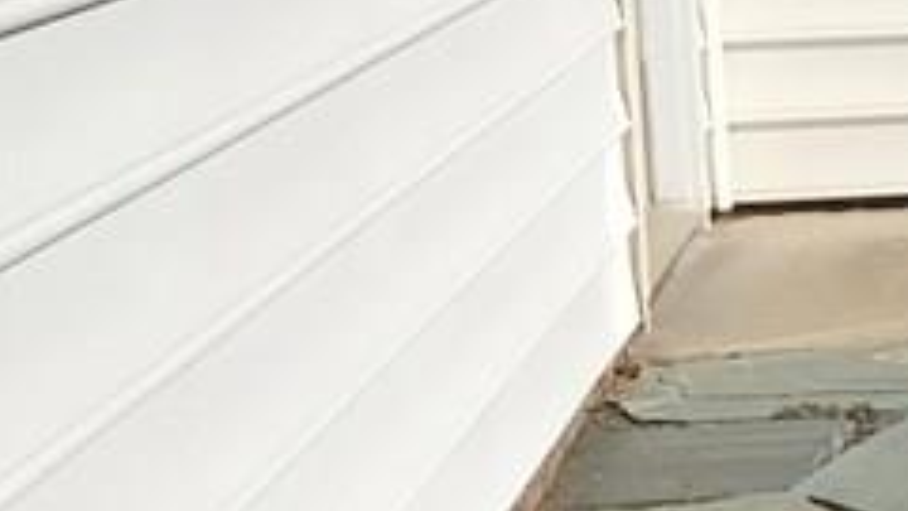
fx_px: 3130
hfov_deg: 14.0
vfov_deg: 9.3
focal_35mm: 130
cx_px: 1812
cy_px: 151
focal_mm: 3.99
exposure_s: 1/8000
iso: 25
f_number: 1.8
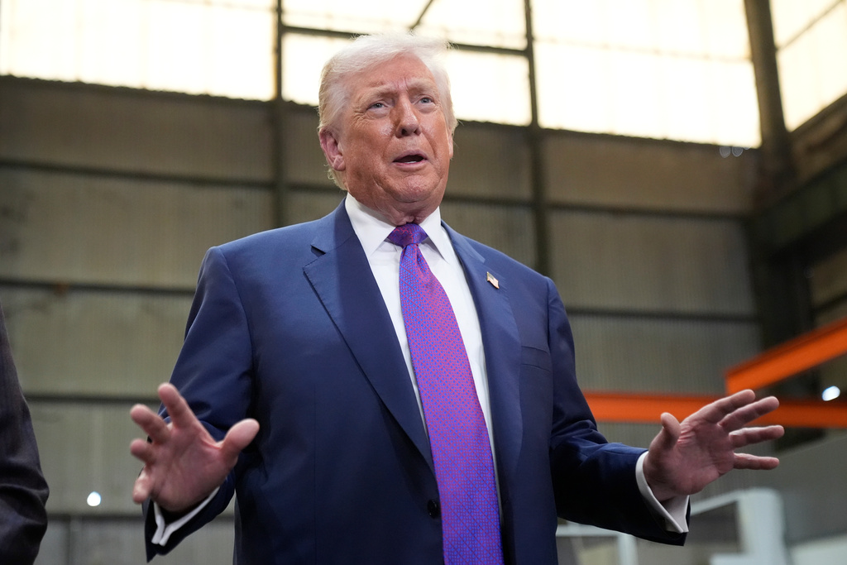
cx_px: 424
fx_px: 1341
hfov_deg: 35.0
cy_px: 282
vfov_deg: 23.8
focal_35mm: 57
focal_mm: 57
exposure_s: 1/400
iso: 5000
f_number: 2.8
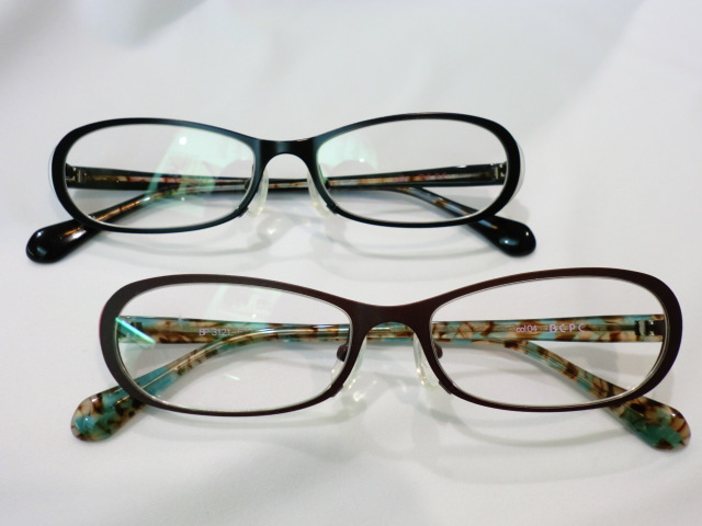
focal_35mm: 32
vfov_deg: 44.2
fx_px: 649
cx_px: 351
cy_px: 263
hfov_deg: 56.8
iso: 125
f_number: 3.5
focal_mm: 5.8
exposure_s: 1/60
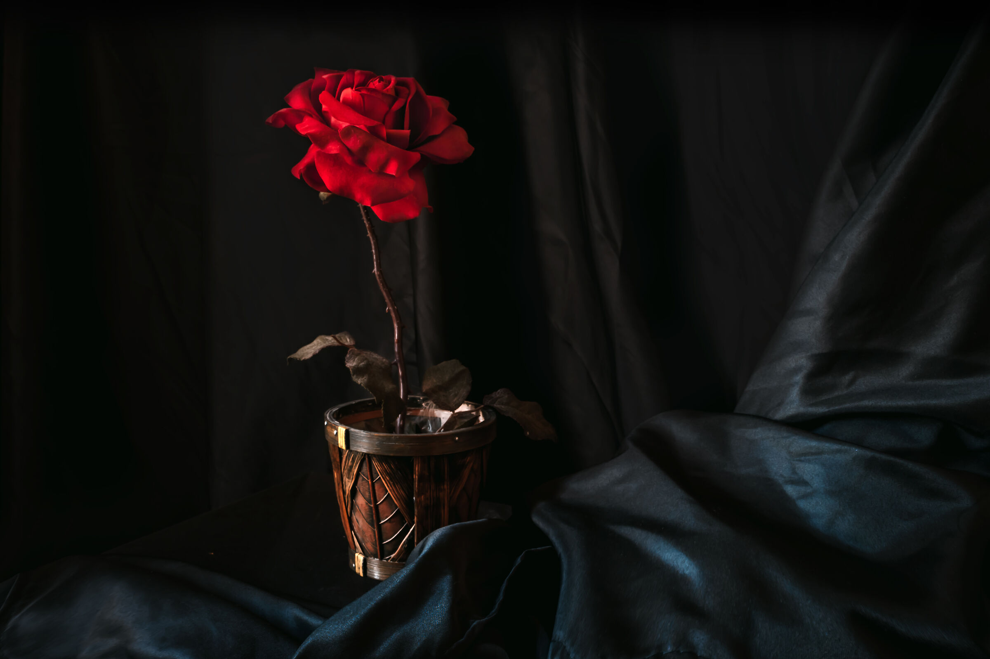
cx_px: 495
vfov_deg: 27.0
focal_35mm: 50
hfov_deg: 39.6
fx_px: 1374
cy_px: 330
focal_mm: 50
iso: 200
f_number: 16
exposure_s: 15
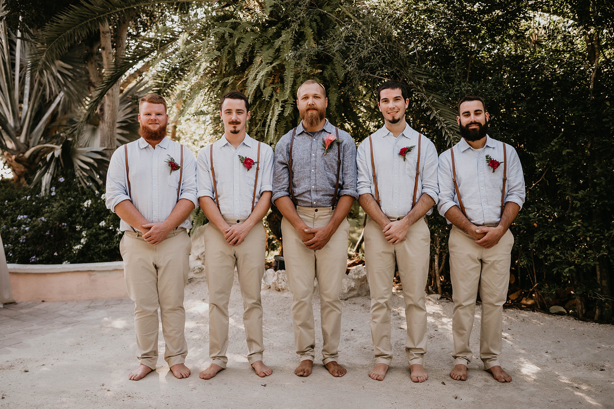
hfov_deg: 54.4
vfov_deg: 37.9
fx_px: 597
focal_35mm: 35
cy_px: 204
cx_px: 307
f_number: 2
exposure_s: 1/1250
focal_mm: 35
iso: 500
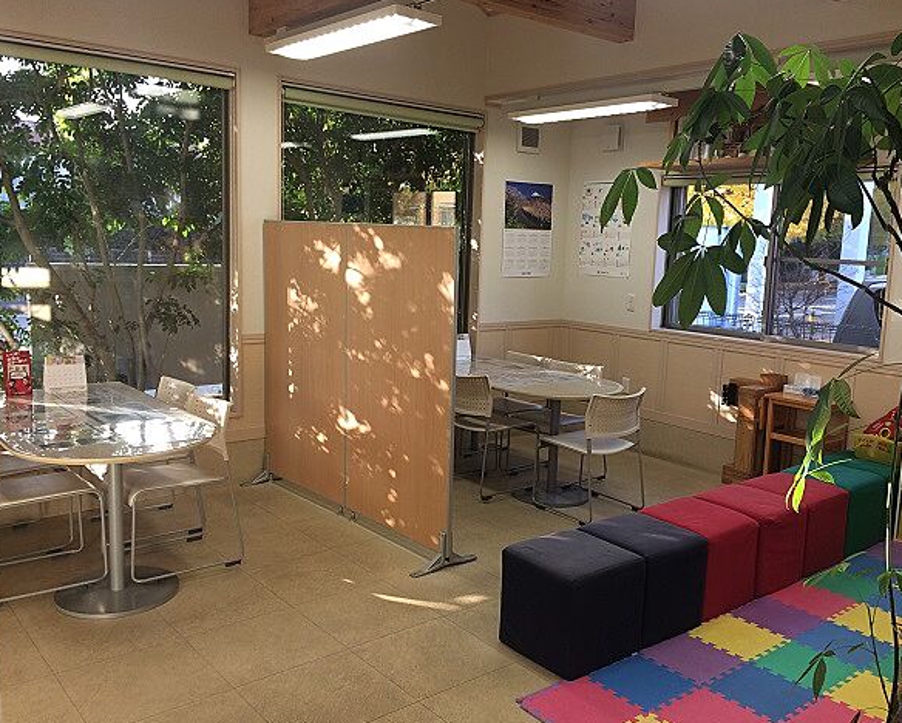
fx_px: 828
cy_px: 355
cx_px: 485
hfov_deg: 57.1
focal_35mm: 31
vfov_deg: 47.2
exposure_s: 1/60
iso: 32
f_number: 2.2
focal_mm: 4.15
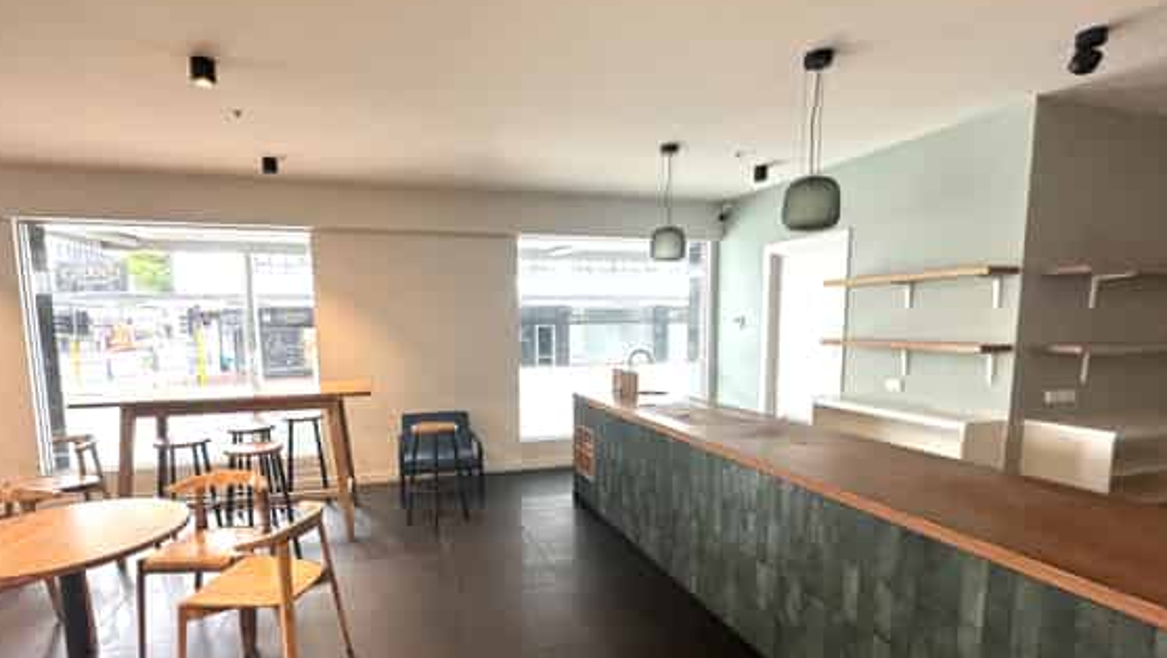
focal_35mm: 18
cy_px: 389
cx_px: 541
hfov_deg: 92.5
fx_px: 557
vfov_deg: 60.7
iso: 320
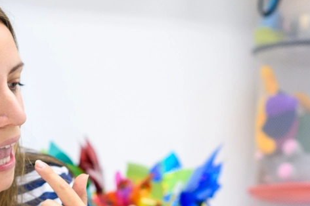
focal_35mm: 159
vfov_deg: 8.5
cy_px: 260
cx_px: 135
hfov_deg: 12.9
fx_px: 1368
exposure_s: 1/125
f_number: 3.2
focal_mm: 50
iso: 800
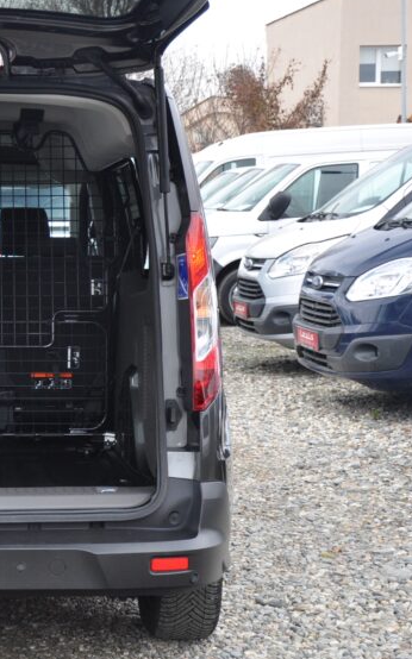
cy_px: 281
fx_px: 1420
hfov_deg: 15.9
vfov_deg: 26.1
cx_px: -79
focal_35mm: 79
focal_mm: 28
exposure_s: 1/100
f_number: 5
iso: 500
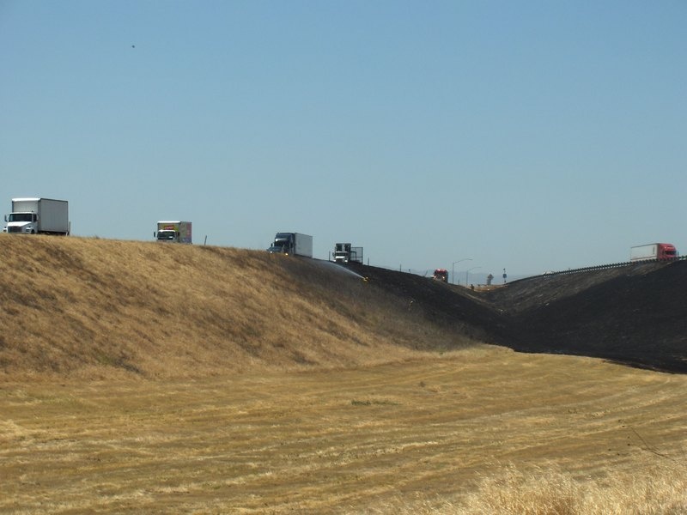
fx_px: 2322
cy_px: 258
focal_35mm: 117
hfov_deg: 16.8
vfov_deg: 12.7
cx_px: 344
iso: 59
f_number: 4.9
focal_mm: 24
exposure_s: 1/592
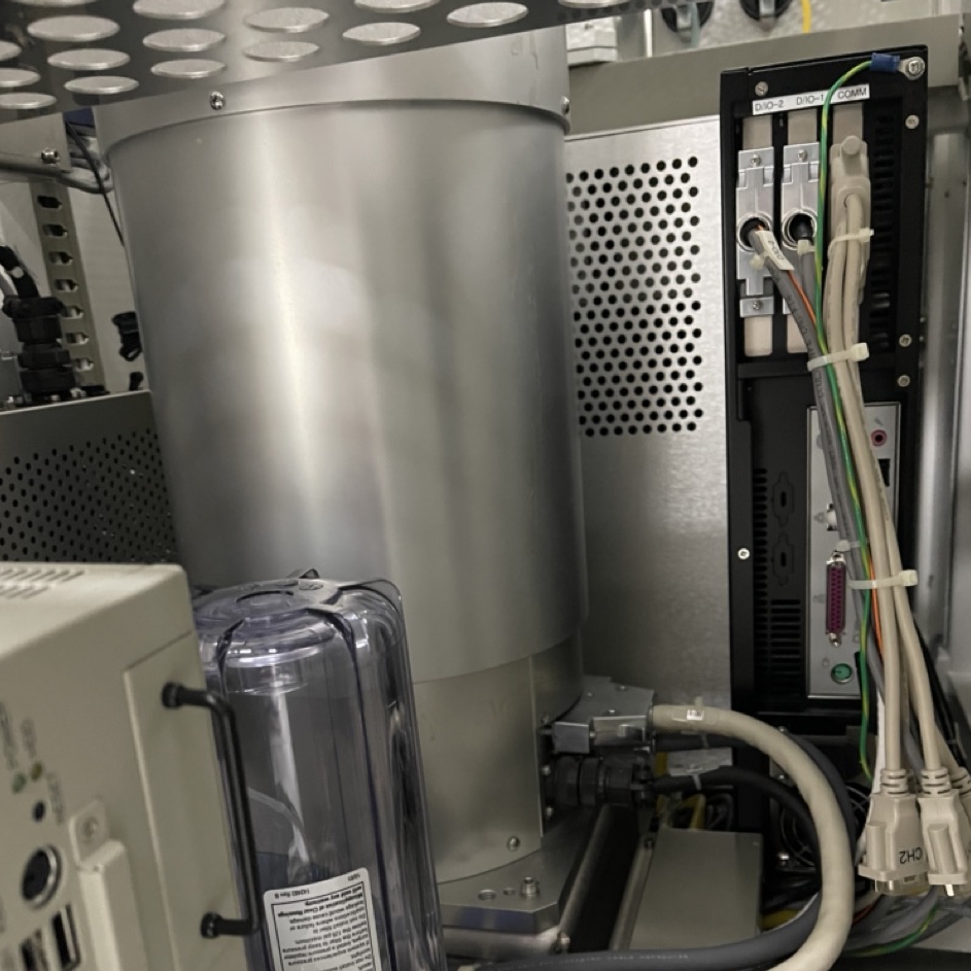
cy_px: 604
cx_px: 483
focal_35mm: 30
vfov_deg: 53.5
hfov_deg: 54.0
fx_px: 952
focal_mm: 5.1
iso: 800
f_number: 1.6
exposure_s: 1/30
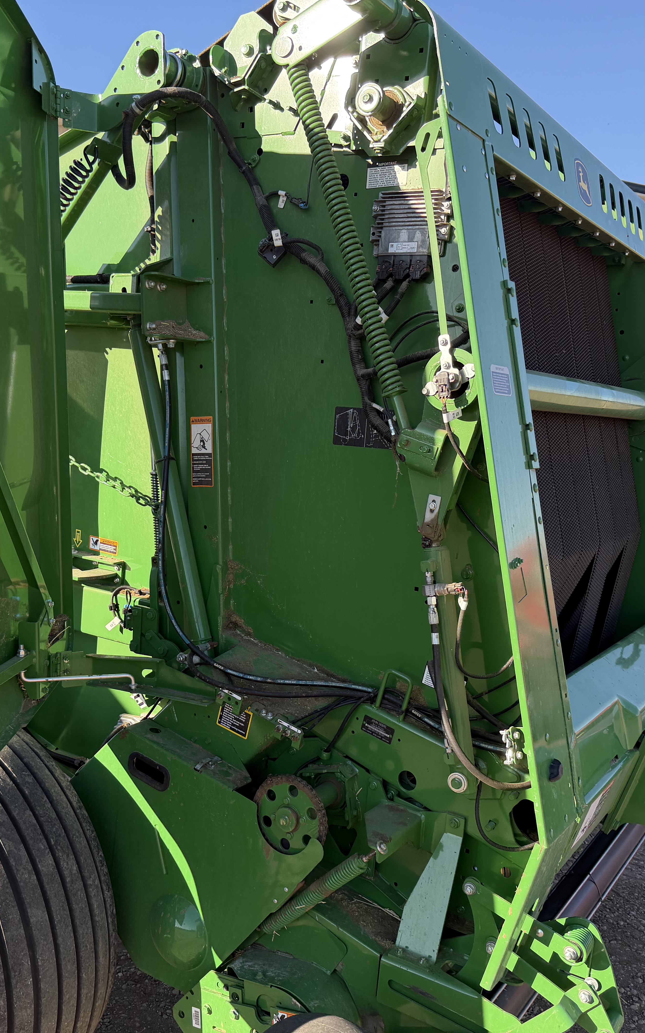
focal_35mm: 34
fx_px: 956
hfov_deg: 37.2
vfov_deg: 56.7
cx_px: 267
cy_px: 516
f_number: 1.78
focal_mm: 6.76
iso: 100
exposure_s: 1/1230
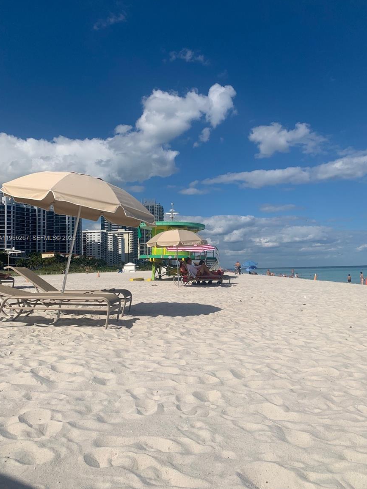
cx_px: 188
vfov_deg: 65.3
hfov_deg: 51.3
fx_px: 382
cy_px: 239
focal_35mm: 27
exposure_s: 1/6061
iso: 25
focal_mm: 4.25
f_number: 1.8
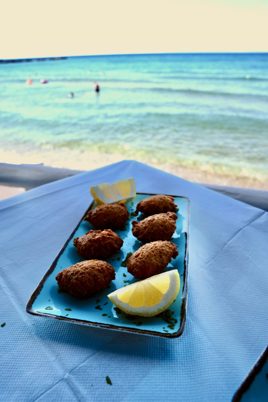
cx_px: 134
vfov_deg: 73.7
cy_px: 201
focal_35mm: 24
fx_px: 268
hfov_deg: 53.2
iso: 100
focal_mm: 24
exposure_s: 1/250
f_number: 6.3
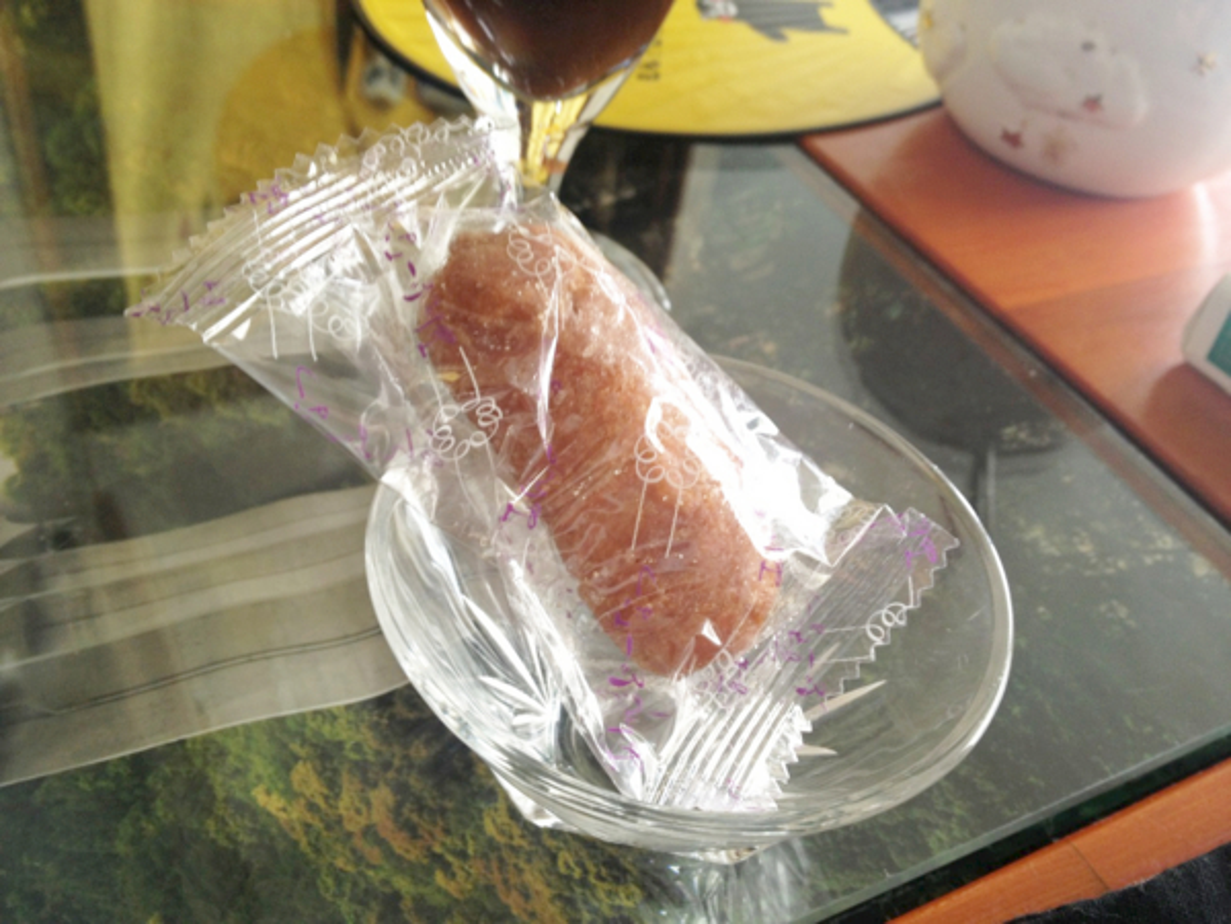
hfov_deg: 52.6
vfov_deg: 40.7
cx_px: 616
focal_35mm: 35
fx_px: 1245
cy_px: 462
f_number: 2.4
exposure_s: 1/24
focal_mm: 4.28
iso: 50
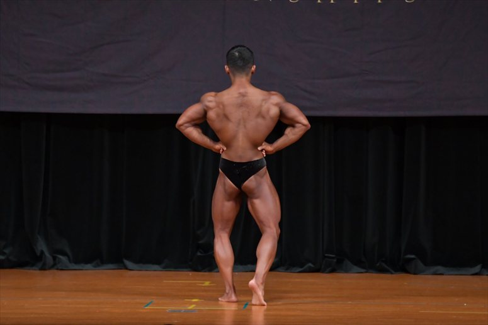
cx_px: 244
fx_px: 3861
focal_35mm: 285
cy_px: 162
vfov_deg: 4.8
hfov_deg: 7.2
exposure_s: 1/400
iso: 4000
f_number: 5.6
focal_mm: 190
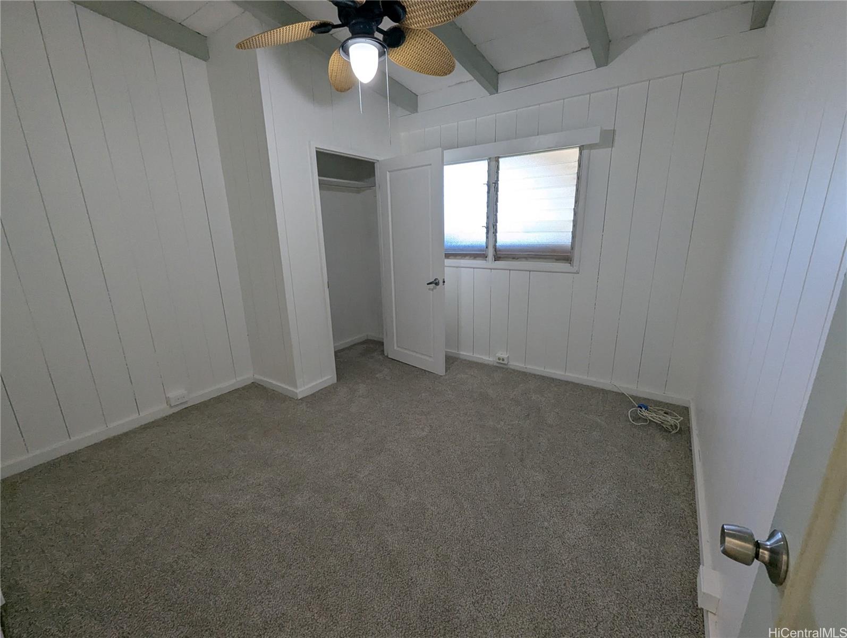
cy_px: 319
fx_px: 319
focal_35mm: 13
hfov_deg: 106.1
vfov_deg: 90.1
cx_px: 424
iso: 235
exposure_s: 1/120
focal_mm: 1.95
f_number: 2.2
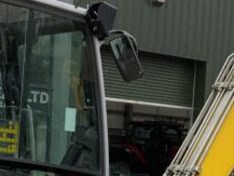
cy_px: 268
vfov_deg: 10.4
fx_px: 927
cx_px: 142
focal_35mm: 137
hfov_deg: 14.4
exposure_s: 1/182
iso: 16
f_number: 1.8
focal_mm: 3
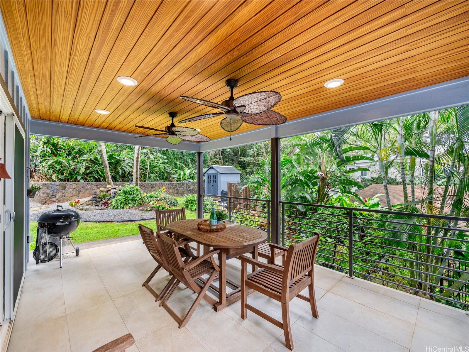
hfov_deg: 102.1
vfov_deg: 85.7
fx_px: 190
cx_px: 234
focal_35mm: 14
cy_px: 176
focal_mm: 7
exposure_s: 1/1600
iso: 1250
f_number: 4
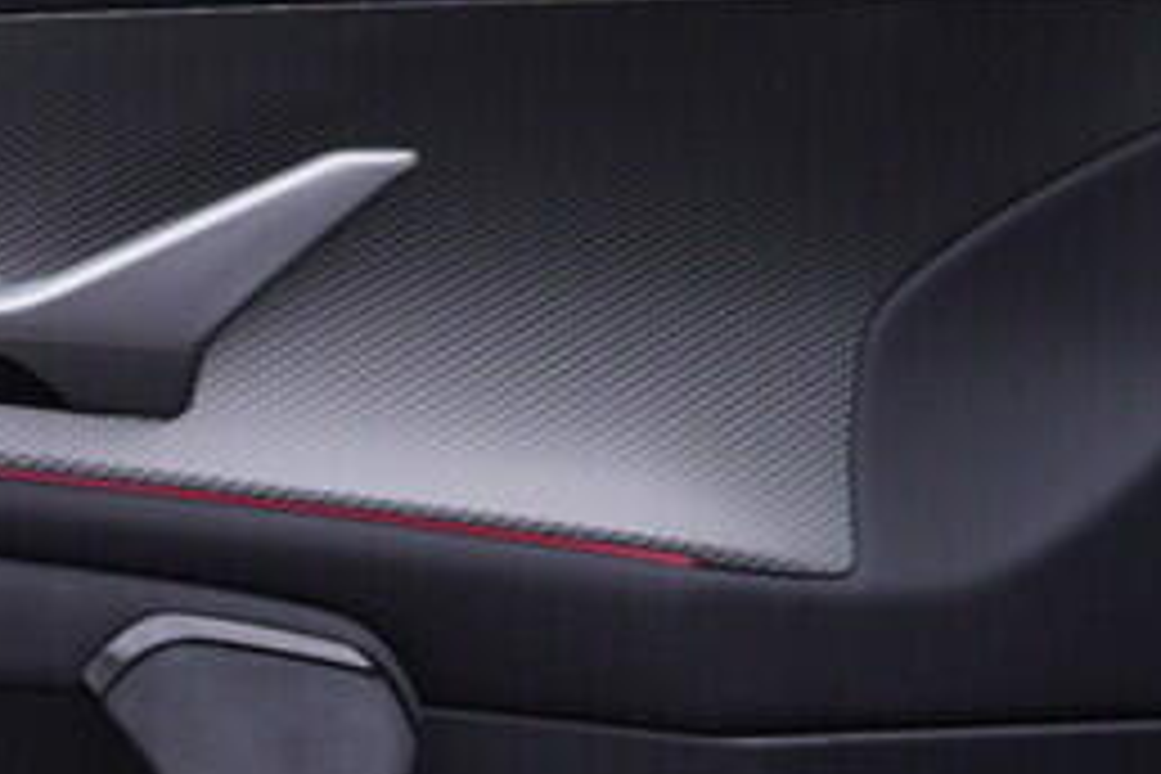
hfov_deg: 9.7
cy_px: 882
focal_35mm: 201
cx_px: -900
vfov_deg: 6.8
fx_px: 6482
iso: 125
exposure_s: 1/60
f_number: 4
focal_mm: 24
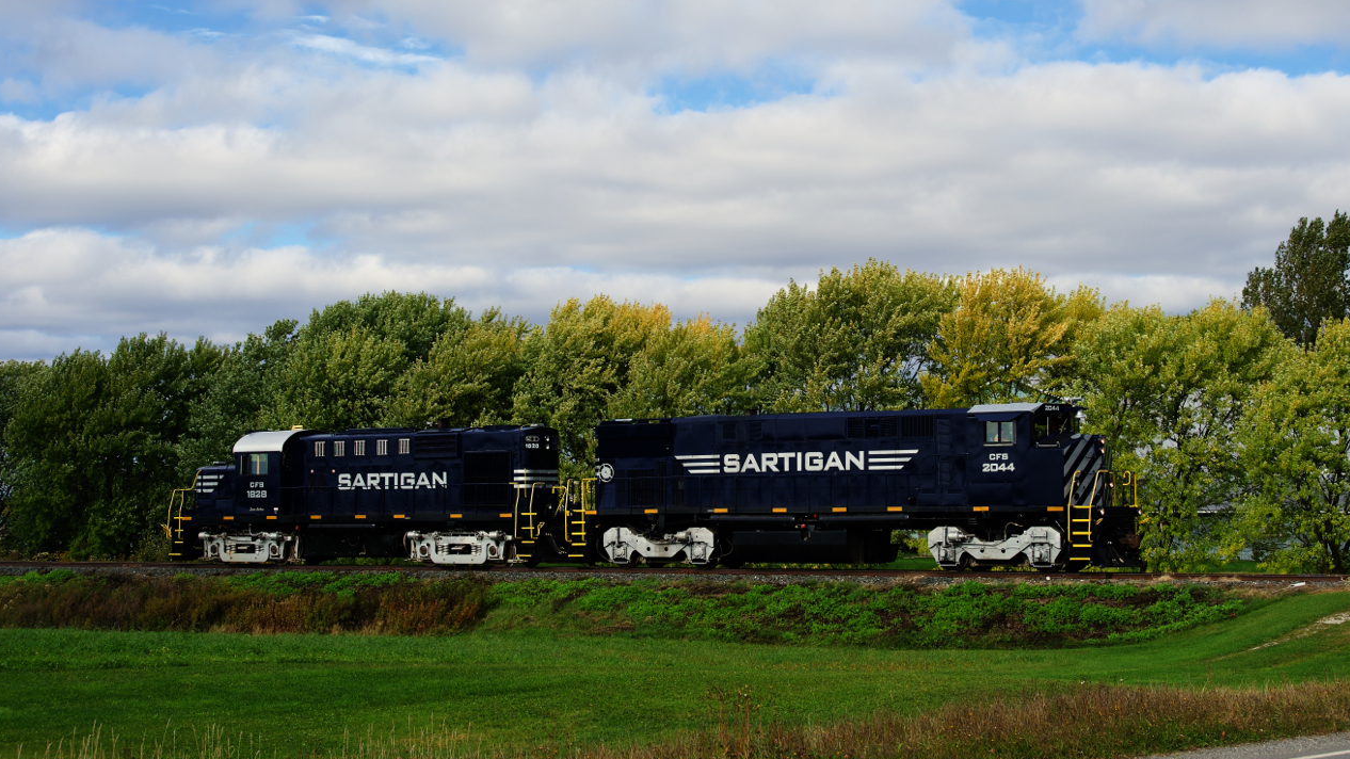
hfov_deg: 38.5
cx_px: 676
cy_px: 410
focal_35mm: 54
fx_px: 1933
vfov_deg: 22.2
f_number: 8
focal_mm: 51
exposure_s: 1/500
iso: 320
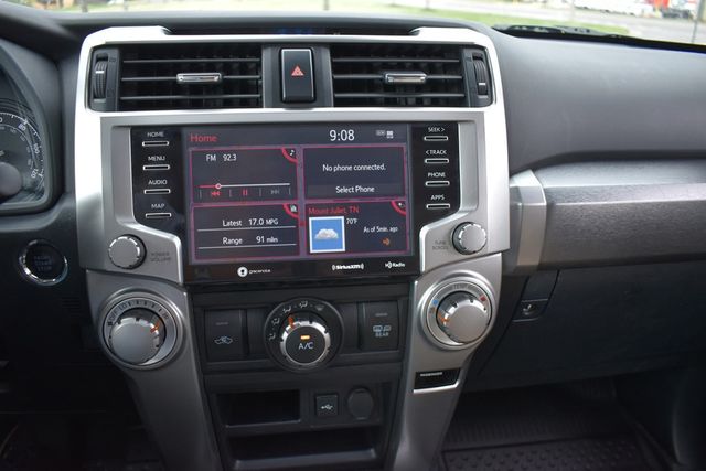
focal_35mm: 27
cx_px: 353
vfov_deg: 48.0
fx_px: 530
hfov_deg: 67.4
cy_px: 236
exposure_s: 1/250
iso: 640
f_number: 3.5
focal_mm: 18
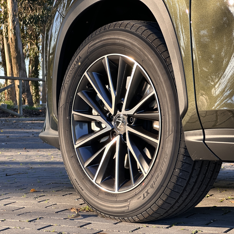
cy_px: 117
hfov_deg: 19.1
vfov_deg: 19.1
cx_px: 123
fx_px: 696
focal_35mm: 91
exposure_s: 1/99
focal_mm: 9
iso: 40
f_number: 2.8
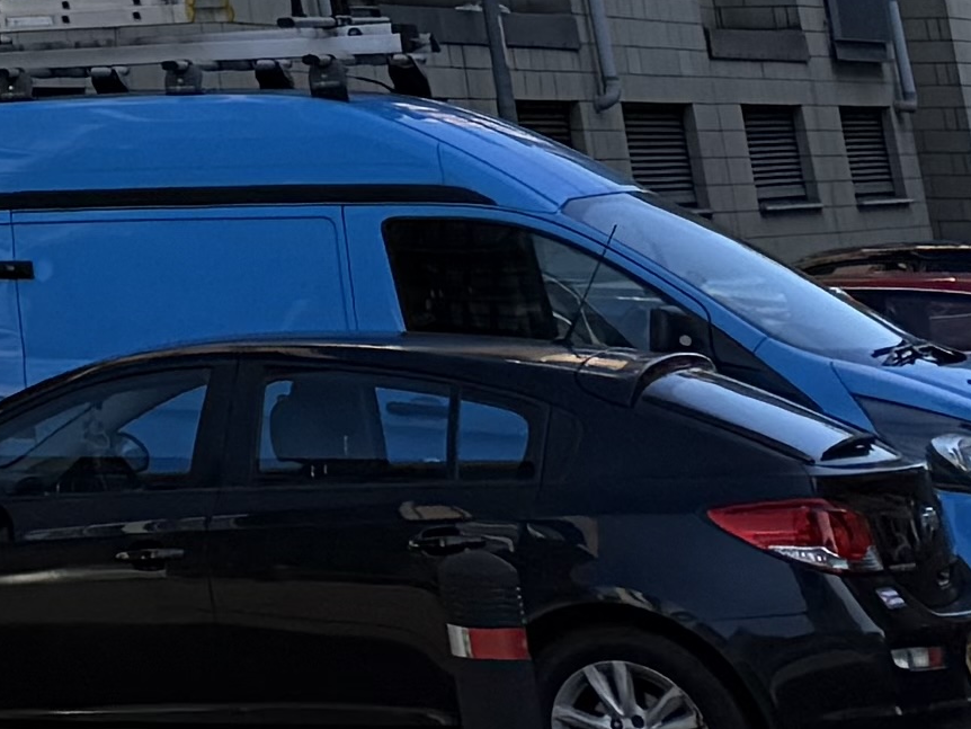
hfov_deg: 9.5
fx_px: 4461
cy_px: -1386
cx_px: -2033
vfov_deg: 8.1
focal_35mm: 159
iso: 80
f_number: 1.78
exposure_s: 1/2299
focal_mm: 6.76
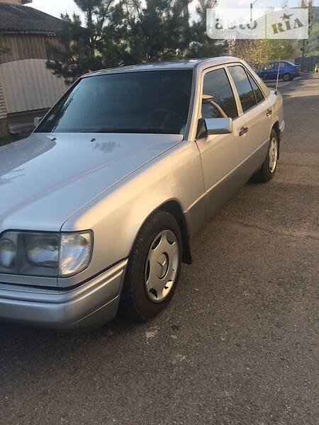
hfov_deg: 48.2
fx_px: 356
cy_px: 212
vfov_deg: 61.7
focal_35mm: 29
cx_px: 160
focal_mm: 4.2
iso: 32
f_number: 2.2
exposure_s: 1/720
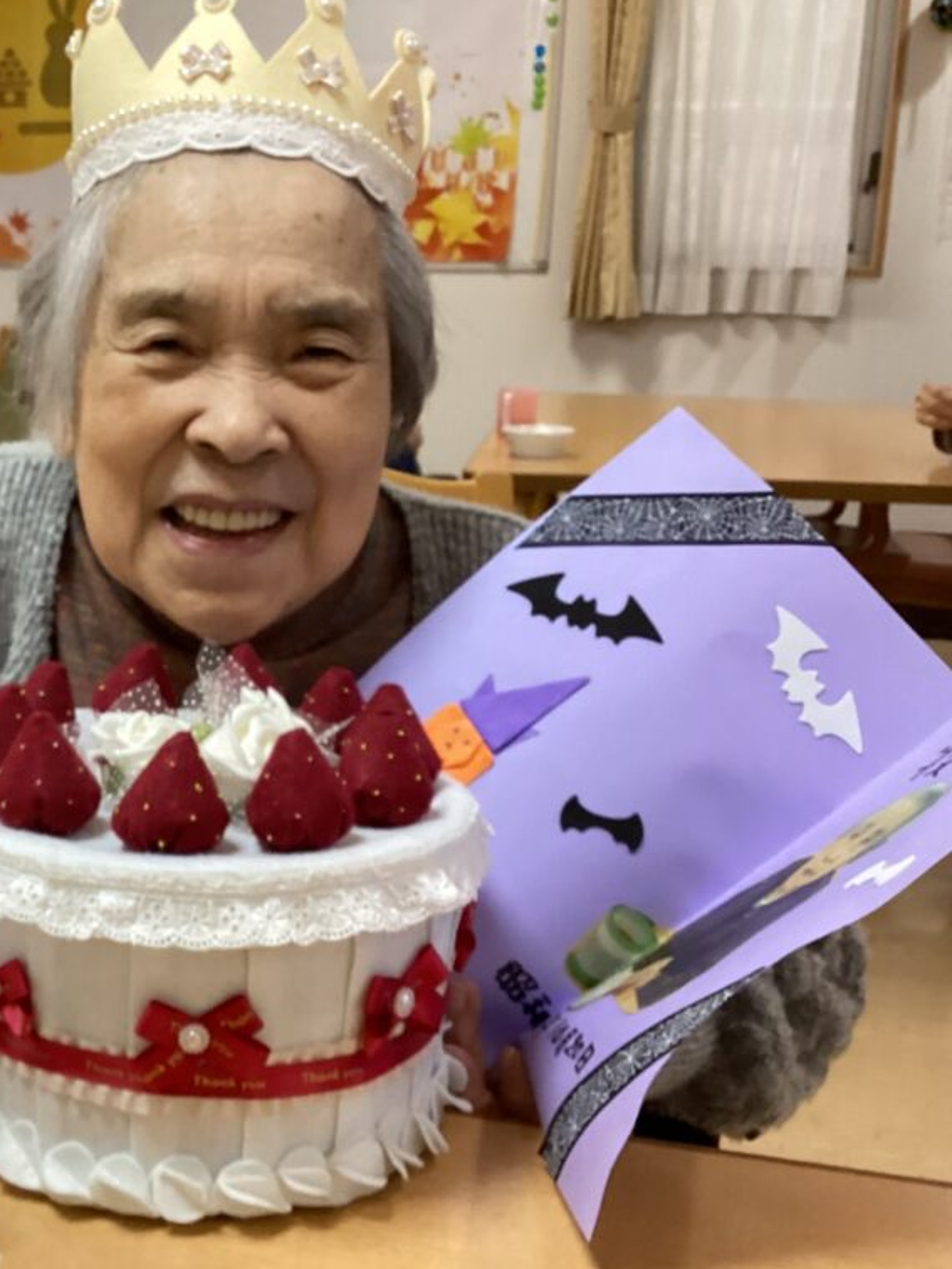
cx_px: 146
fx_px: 1540
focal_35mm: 42
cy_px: 638
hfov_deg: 33.0
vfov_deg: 44.8
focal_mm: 3.3
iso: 250
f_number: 2.4
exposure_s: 1/50
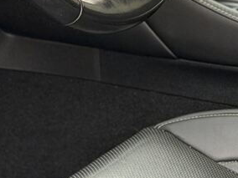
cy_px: -148
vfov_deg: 6.0
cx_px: 213
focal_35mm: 243
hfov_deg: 8.1
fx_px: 1671
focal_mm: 6.76
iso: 125
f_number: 1.78
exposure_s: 1/201
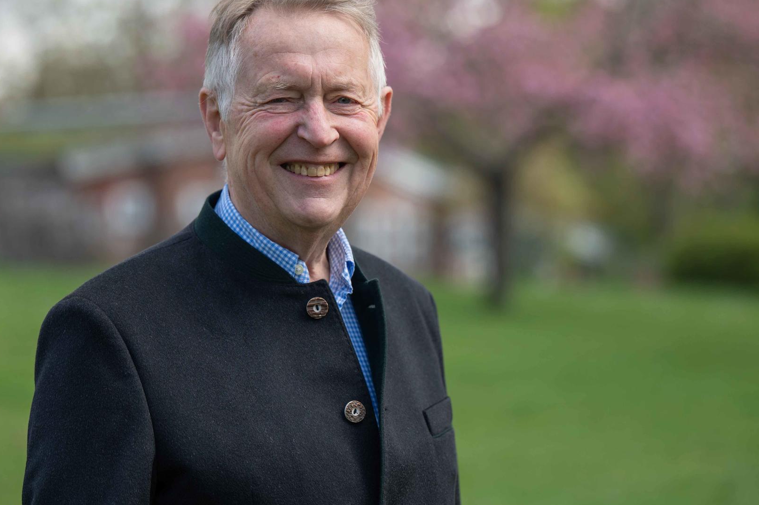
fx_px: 2739
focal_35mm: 130
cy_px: 204
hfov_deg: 15.8
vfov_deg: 10.5
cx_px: 374
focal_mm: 105
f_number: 2.8
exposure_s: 1/640
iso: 100
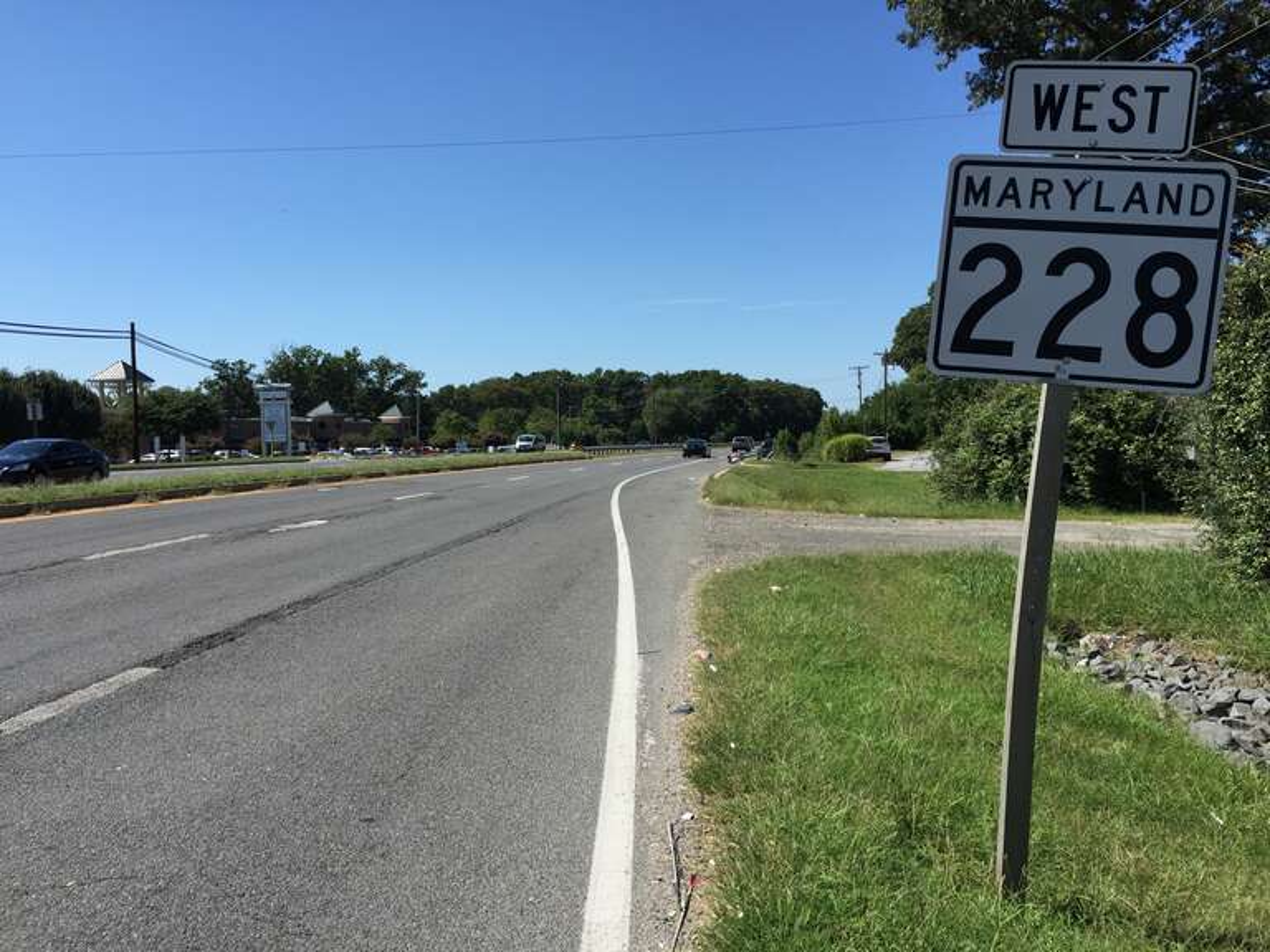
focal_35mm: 29
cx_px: 635
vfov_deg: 48.2
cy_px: 476
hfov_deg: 61.7
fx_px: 1064
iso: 32
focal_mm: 4.15
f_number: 2.2
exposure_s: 1/1980
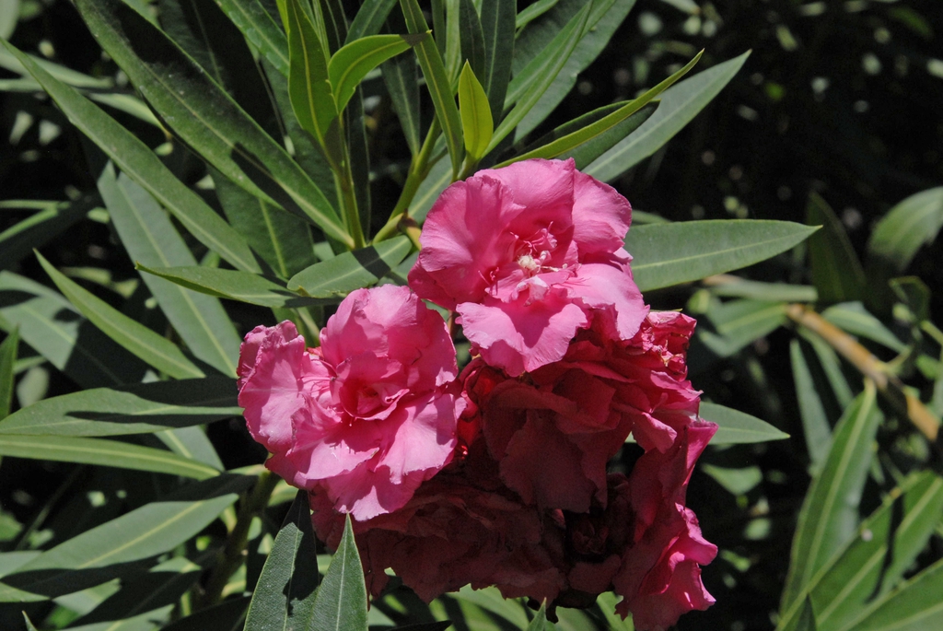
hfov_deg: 19.4
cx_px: 472
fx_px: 2753
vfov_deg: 13.1
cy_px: 316
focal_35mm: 105
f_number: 11
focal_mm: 70
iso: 400
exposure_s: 1/500
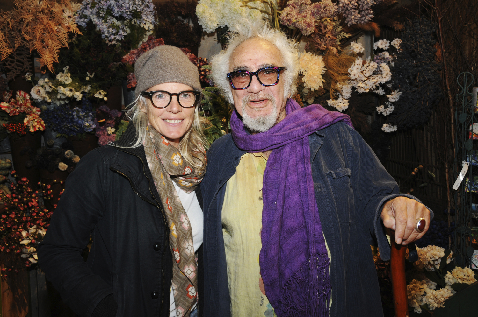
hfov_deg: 53.2
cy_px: 158
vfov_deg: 36.8
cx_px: 239
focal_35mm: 36
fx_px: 477
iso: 500
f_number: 8
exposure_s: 1/60
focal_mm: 24
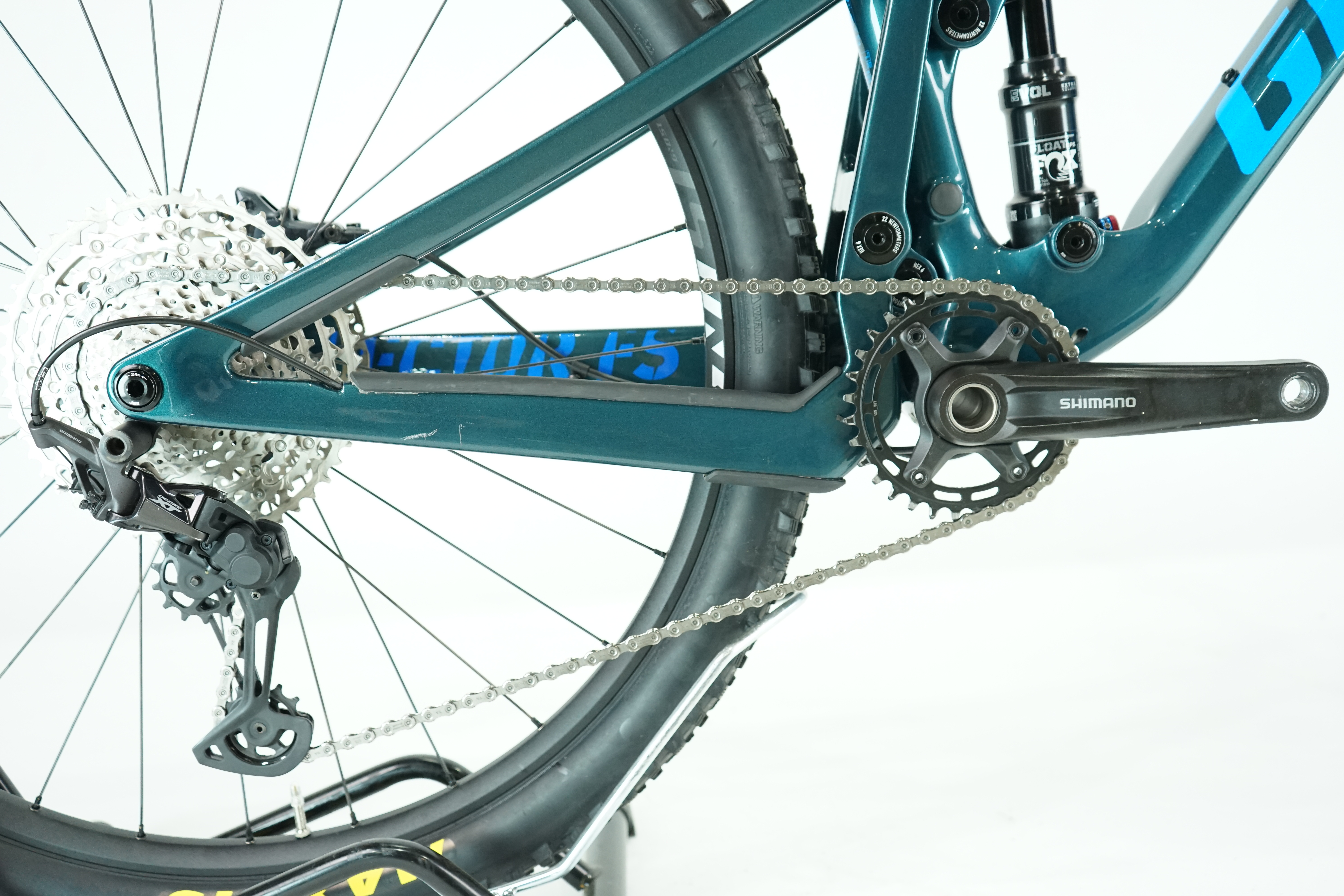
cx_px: 672
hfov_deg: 54.4
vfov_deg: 37.9
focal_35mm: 35
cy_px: 448
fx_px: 1307
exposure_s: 1/200
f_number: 4
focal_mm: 35
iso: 2000
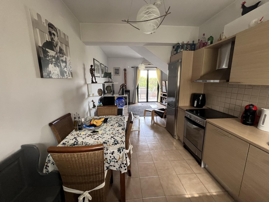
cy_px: 101
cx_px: 134
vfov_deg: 89.9
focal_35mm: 13
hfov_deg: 106.2
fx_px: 101
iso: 250
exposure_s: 1/78
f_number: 1.8
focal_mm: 1.57
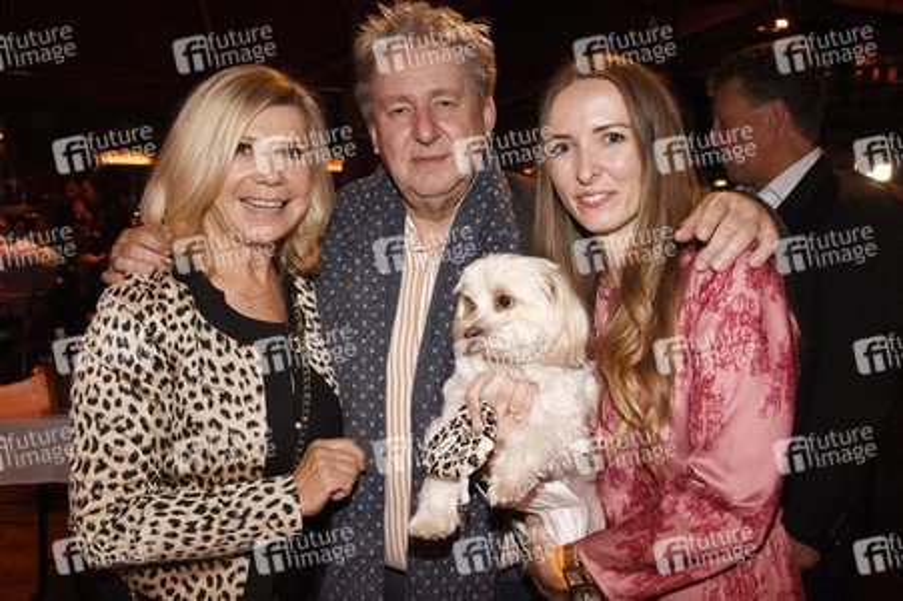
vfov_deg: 41.1
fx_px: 802
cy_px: 300
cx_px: 452
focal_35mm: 32
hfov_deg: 58.8
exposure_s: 1/60
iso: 800
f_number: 6.3
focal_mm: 32
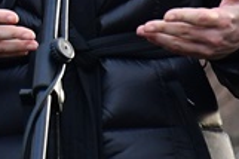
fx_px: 10406
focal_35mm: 1569
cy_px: -160
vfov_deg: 0.9
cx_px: -53
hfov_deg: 1.3
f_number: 5.6
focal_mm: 140
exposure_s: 1/500
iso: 1250
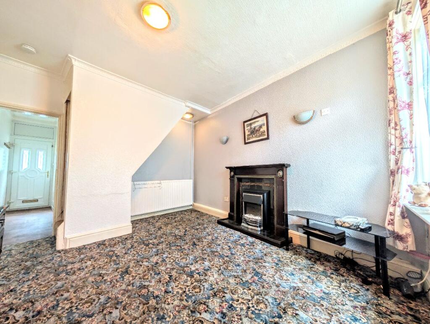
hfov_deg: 110.5
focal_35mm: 12
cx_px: 215
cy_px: 162
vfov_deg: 94.6
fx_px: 149
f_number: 1.7
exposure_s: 1/34.2
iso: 45
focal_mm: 2.02
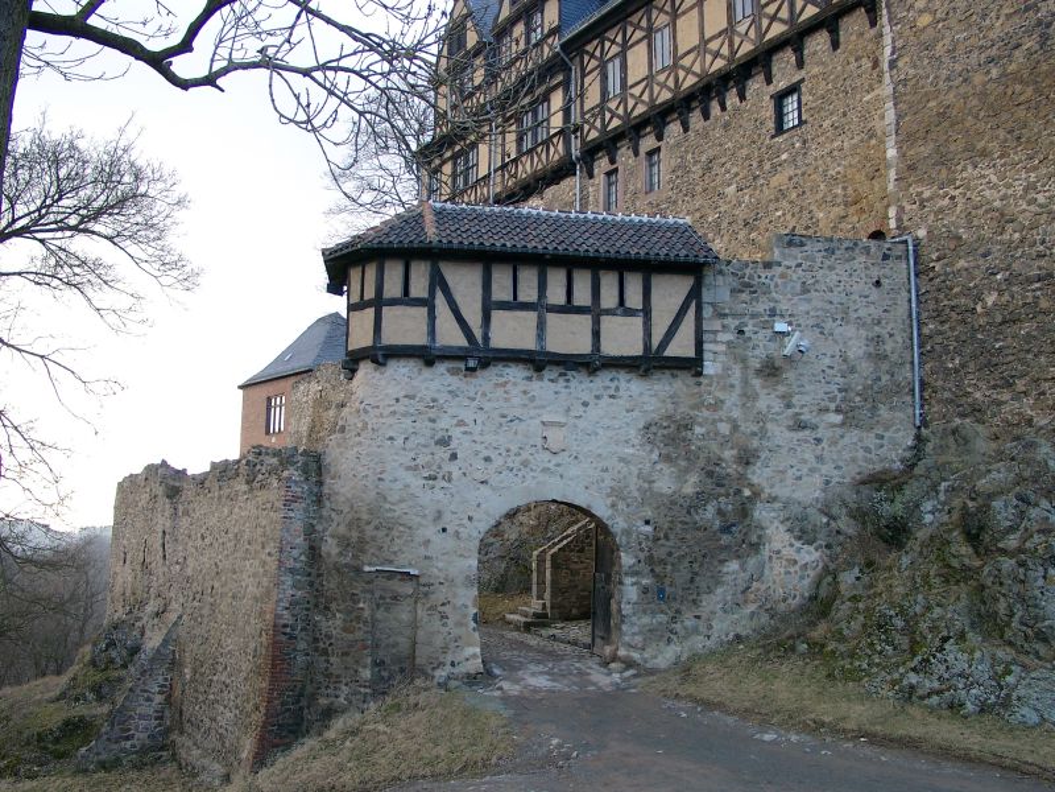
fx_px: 1036
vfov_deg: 41.8
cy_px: 396
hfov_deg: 54.0
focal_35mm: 34
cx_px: 528
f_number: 2.8
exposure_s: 1/92.9
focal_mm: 7.13
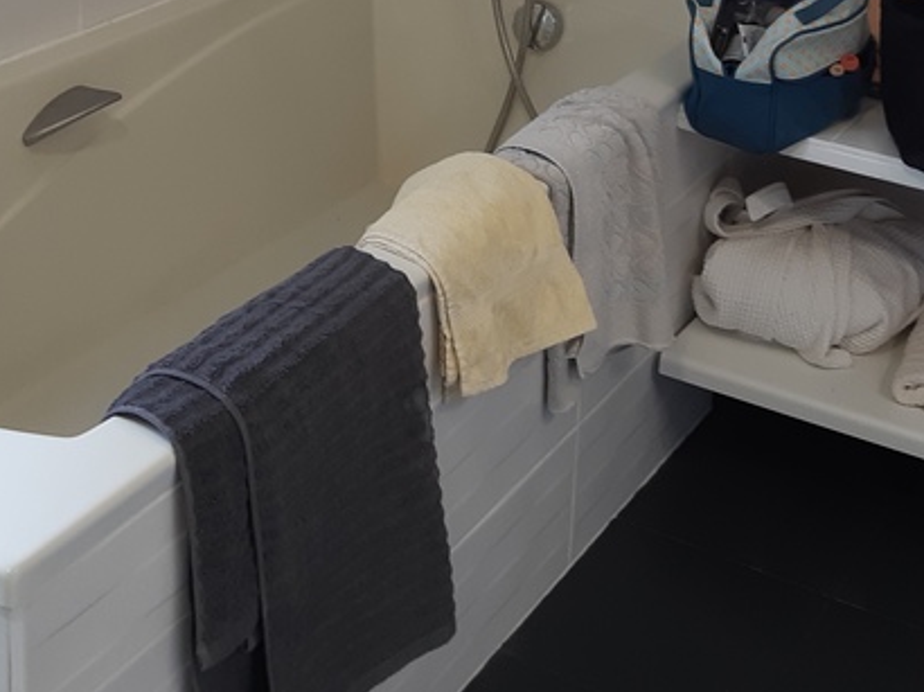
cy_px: -50
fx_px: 1734
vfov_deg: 21.5
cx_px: 329
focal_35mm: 65
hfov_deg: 29.7
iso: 64
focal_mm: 3.92
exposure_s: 1/50
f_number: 1.7
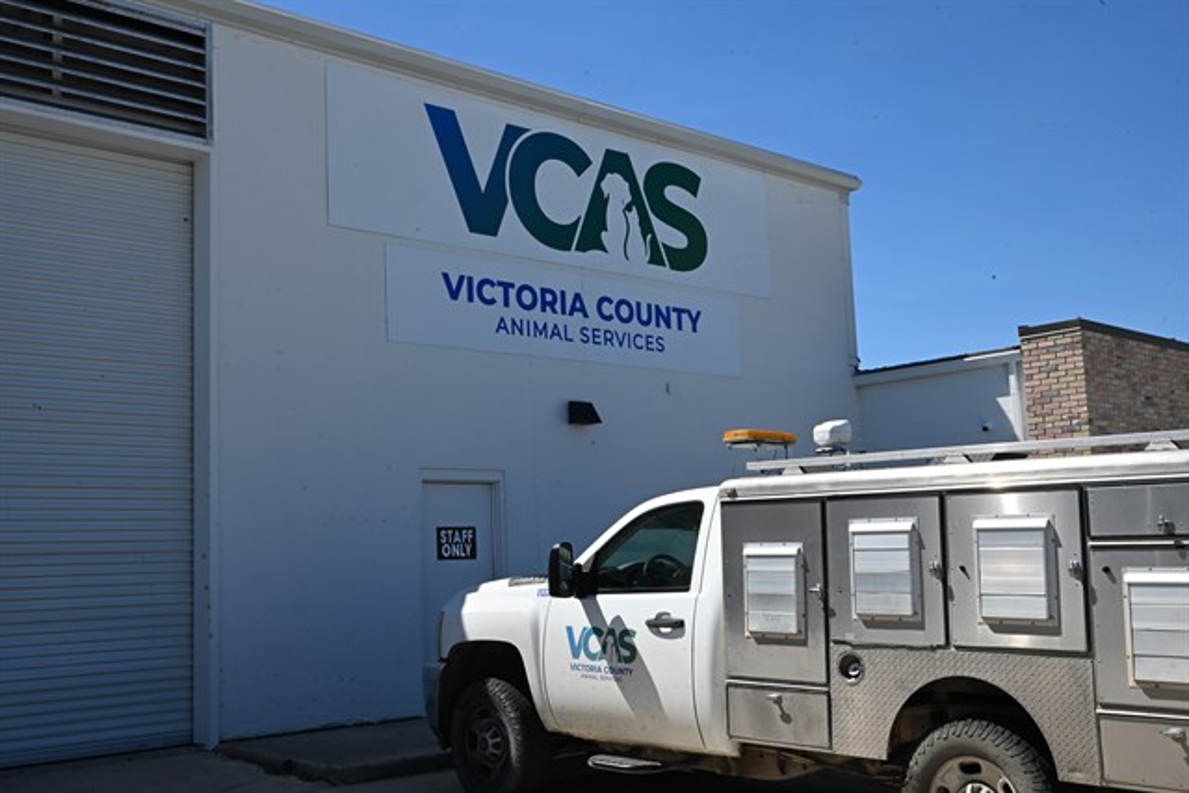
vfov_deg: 33.4
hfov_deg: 48.4
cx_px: 594
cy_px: 396
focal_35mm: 40
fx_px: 1321
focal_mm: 40
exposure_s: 1/200
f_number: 29
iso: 640
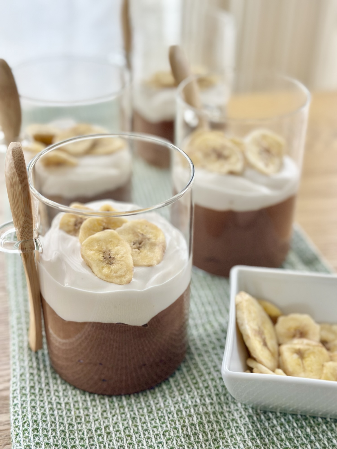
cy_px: 224
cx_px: 168
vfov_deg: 39.7
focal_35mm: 48
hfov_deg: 30.3
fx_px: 623
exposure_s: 1/113
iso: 125
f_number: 1.78
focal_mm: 6.86
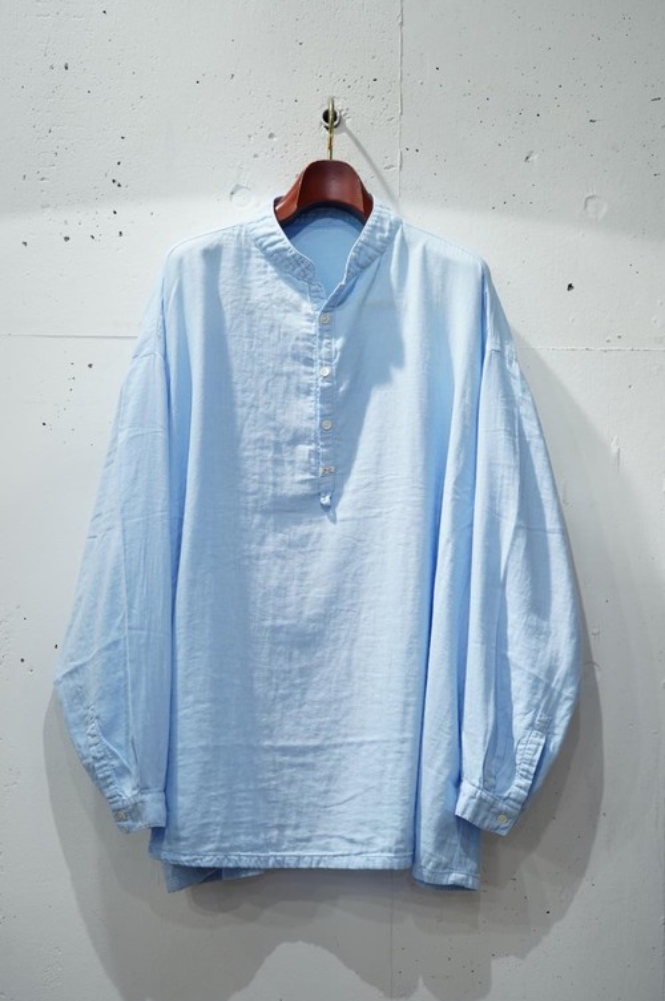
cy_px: 500
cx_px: 332
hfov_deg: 26.9
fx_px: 1389
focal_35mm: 50
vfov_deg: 39.6
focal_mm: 50
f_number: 2
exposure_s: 1/50
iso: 400
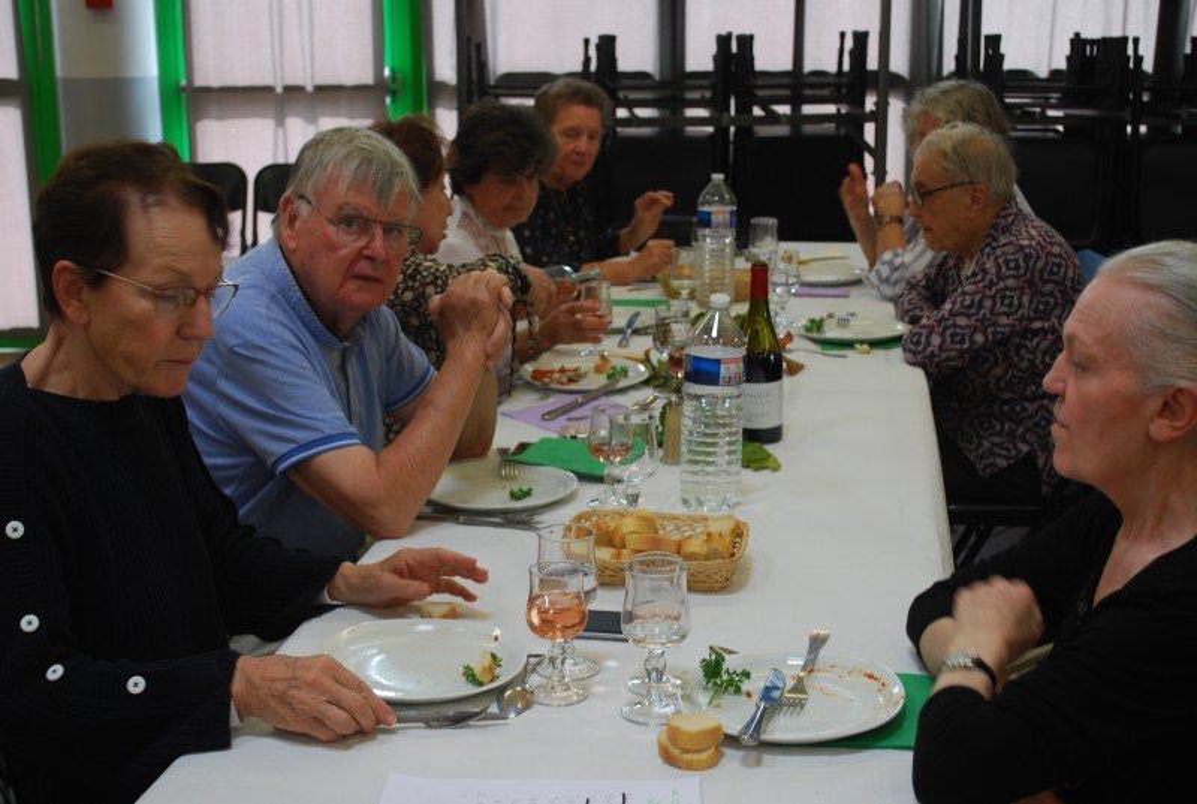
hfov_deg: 37.8
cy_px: 402
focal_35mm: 52
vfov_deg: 25.9
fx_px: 1749
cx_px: 598
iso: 200
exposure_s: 1/40
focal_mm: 35
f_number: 5.3
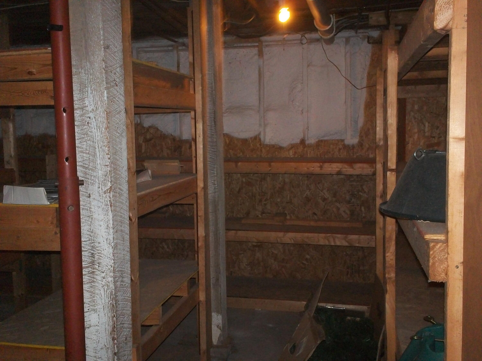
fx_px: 529
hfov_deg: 49.0
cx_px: 241
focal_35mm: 38
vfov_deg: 37.7
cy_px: 180
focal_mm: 6.3
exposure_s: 1/30
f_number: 4.5
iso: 250
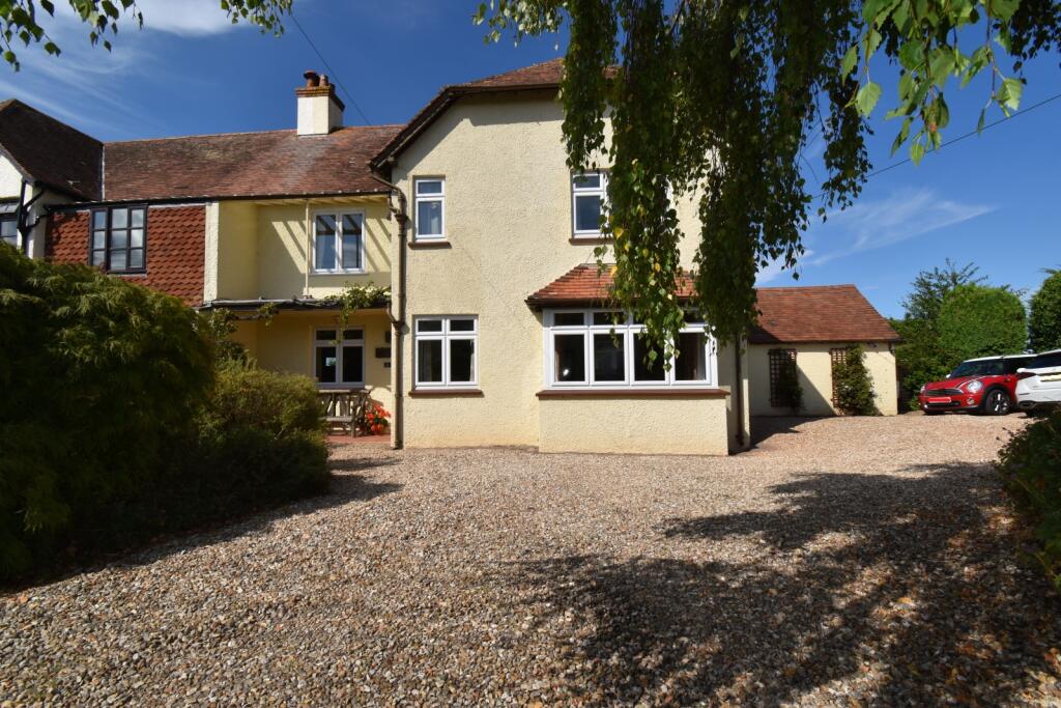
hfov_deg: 100.4
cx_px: 530
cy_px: 354
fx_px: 442
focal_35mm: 15
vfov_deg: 77.3
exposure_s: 1/200
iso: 100
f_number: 11
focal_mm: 10
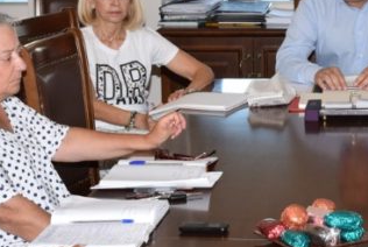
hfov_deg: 16.6
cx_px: 316
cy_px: -50
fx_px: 1249
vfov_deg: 11.1
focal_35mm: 122
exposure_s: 1/125
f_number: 5.6
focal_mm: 26
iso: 500
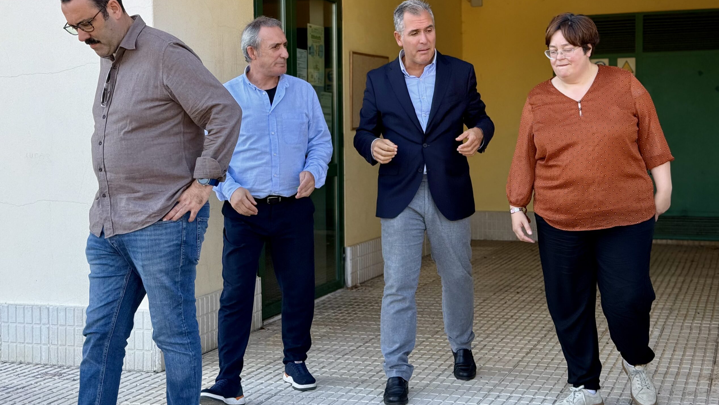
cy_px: 152
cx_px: 364
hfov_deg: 39.2
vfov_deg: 22.6
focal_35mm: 53
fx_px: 1010
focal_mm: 6.76
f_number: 1.78
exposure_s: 1/592
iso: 100
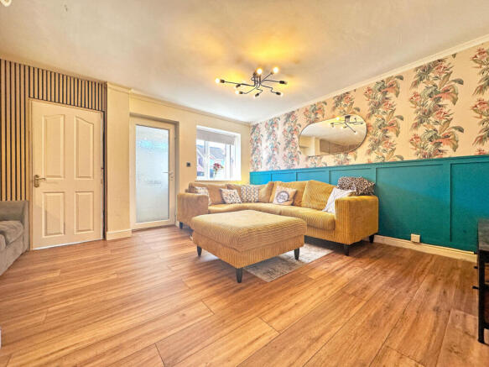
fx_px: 198
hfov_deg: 102.1
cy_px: 184
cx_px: 244
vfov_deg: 85.7
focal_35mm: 14
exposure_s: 1/100
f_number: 2.2
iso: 80
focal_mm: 2.22
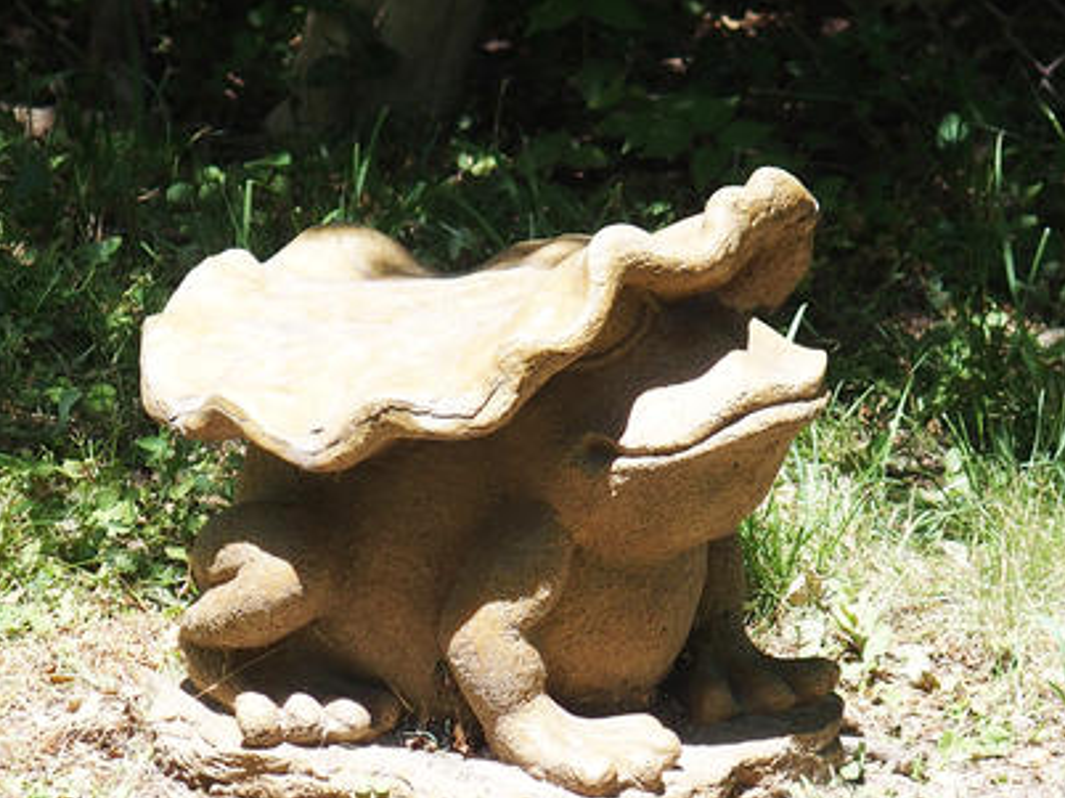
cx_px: 519
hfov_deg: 8.3
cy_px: 429
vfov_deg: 6.2
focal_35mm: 239
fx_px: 7349
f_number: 3.2
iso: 100
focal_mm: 42.5
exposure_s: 1/500
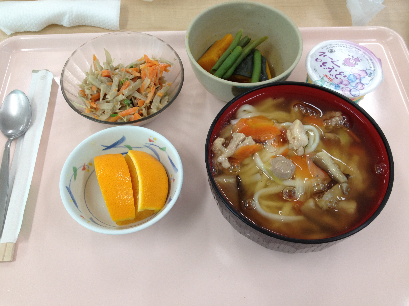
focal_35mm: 35
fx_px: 414
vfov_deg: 40.7
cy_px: 153
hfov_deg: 52.6
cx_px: 204
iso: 80
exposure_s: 1/60
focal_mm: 4.28
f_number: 2.4
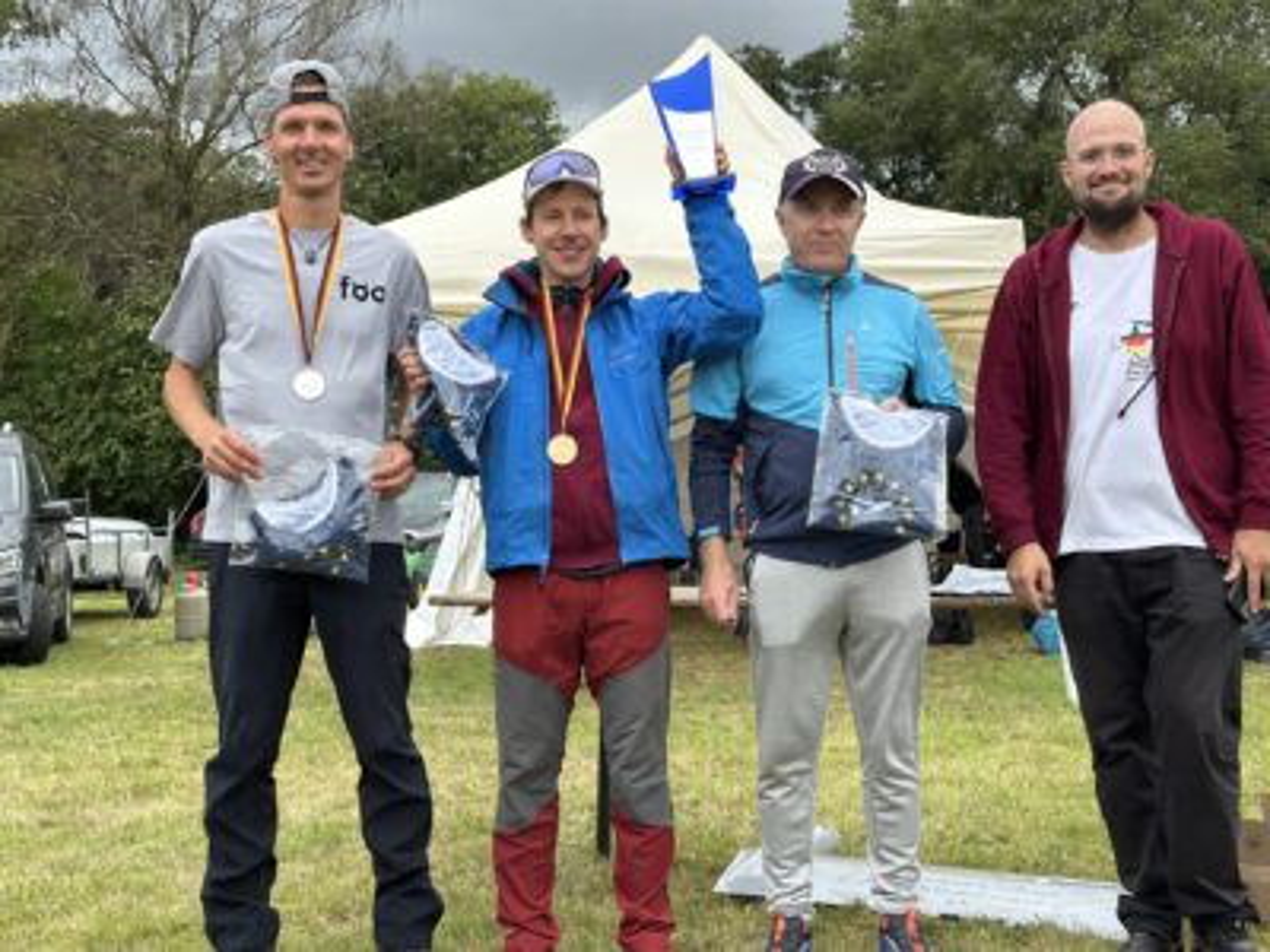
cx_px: 635
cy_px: 476
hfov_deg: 39.7
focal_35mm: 48
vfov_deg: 30.3
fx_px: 1761
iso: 64
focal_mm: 6.86
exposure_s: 1/1000
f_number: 1.78
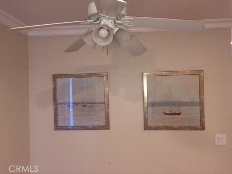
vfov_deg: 48.2
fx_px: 194
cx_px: 116
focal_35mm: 29
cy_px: 87
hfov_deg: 61.7
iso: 125
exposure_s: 1/30
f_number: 2.2
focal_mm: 4.15
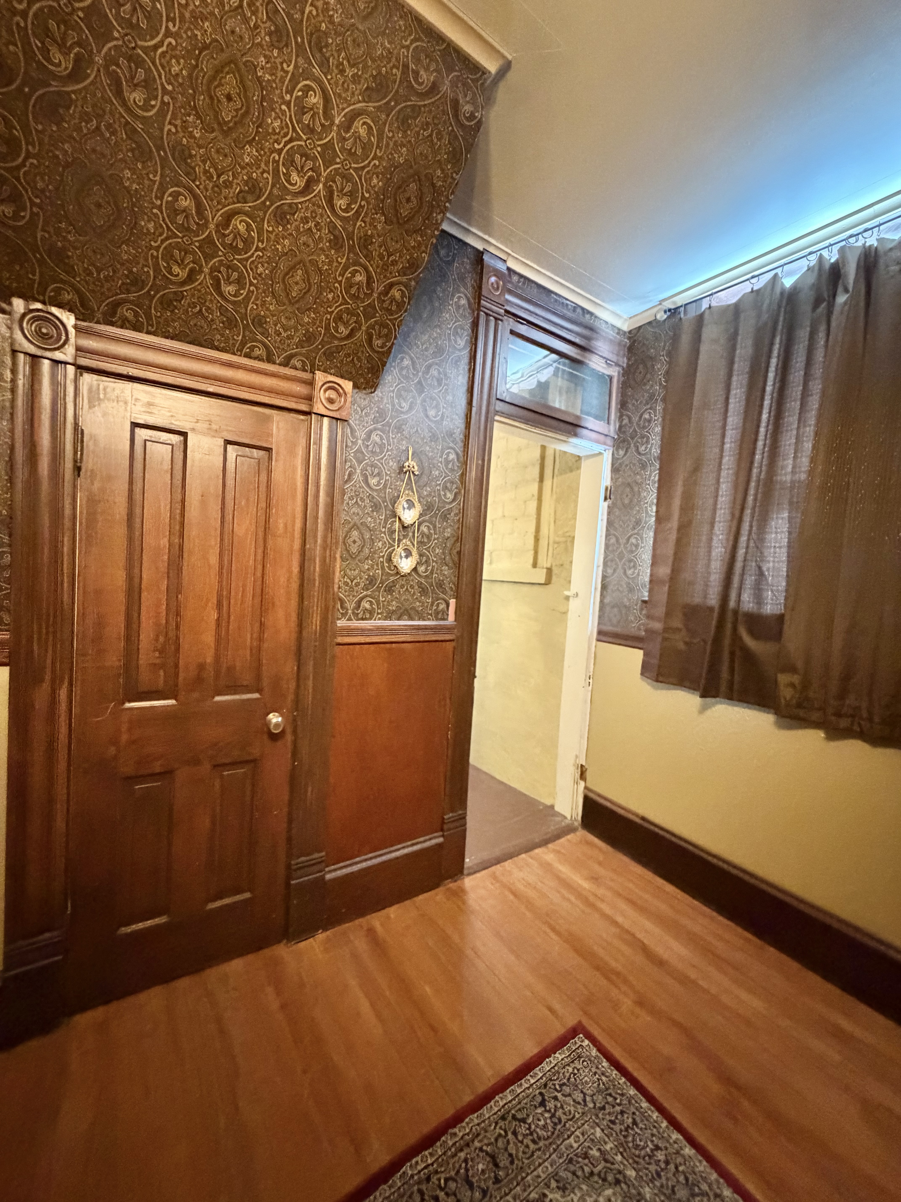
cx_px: 450
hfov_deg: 85.7
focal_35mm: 14
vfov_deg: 102.1
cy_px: 601
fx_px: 486
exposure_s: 1/40
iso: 1250
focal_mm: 2.22
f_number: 2.2
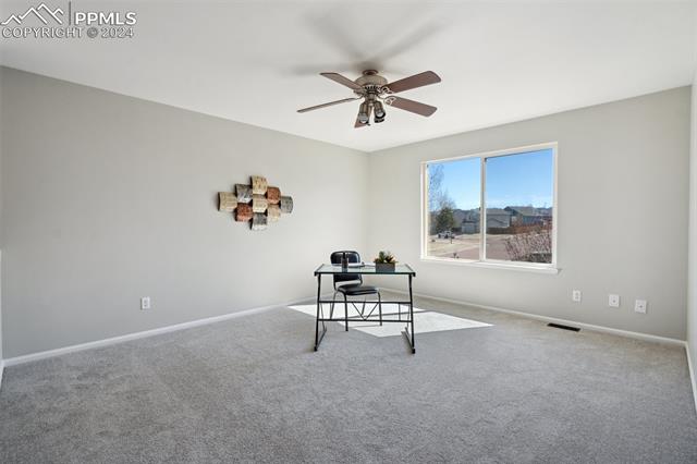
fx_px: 310
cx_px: 348
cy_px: 232
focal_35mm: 16
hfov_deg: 96.8
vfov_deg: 73.7
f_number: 6.3
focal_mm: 16
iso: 800
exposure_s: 1/320
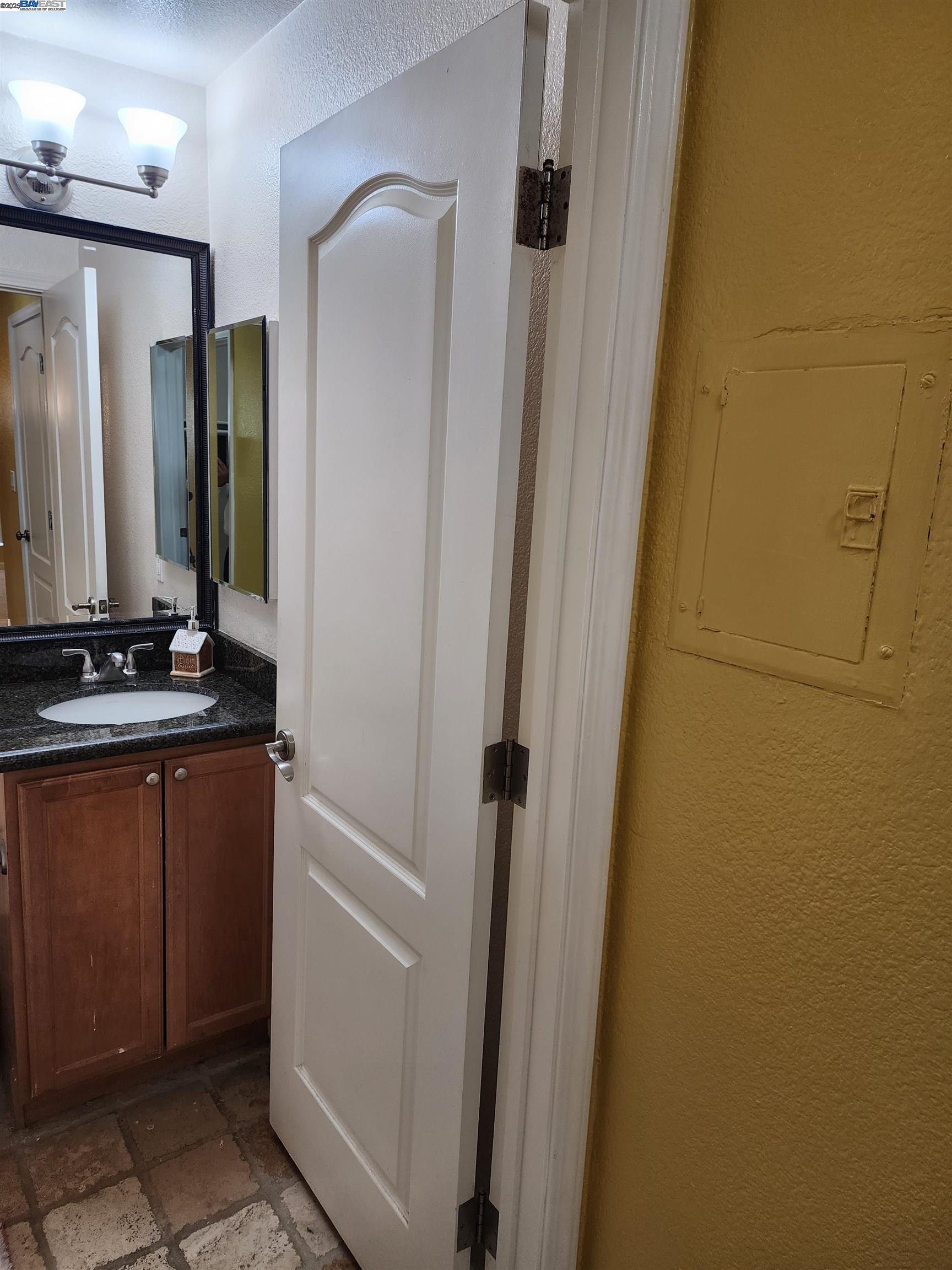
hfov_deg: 58.9
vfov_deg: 73.9
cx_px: 476
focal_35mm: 23
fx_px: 843
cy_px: 635
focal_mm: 6.4
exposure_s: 1/120
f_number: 1.8
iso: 125
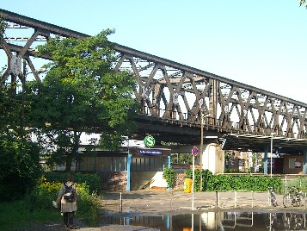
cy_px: 179
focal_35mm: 62
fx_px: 550
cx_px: 164
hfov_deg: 31.2
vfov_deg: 23.4
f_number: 4
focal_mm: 7.9
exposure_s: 1/250
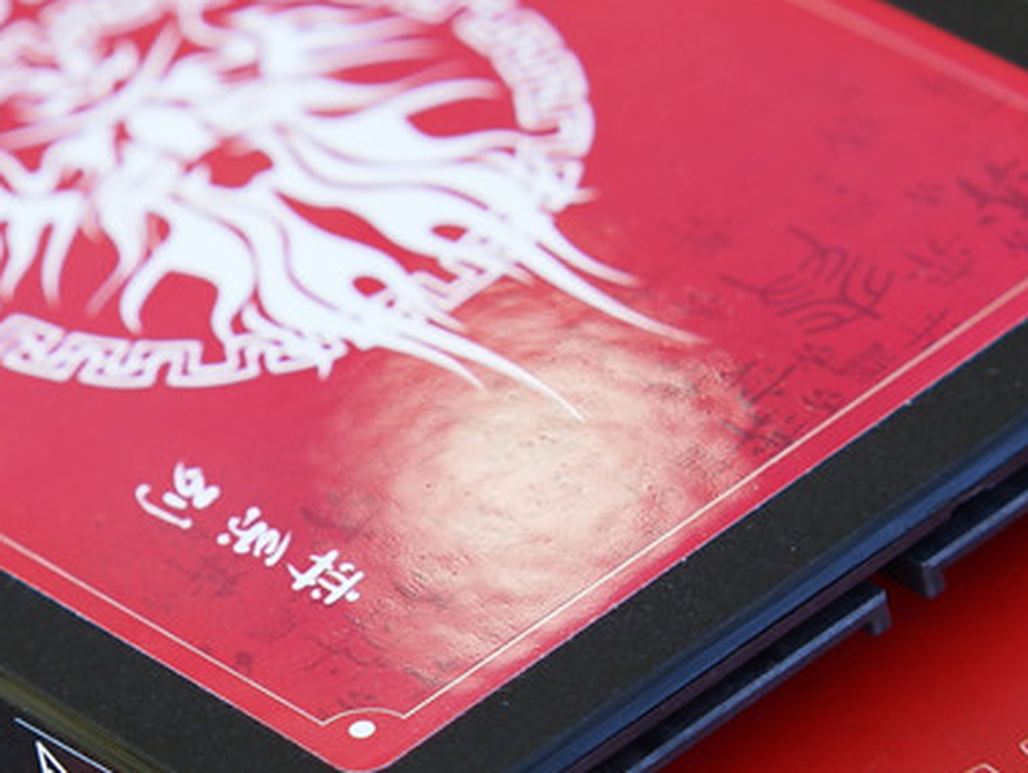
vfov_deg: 5.1
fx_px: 8647
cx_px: 247
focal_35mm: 291
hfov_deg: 6.8
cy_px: 528
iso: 200
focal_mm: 43
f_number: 3.5
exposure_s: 1/125
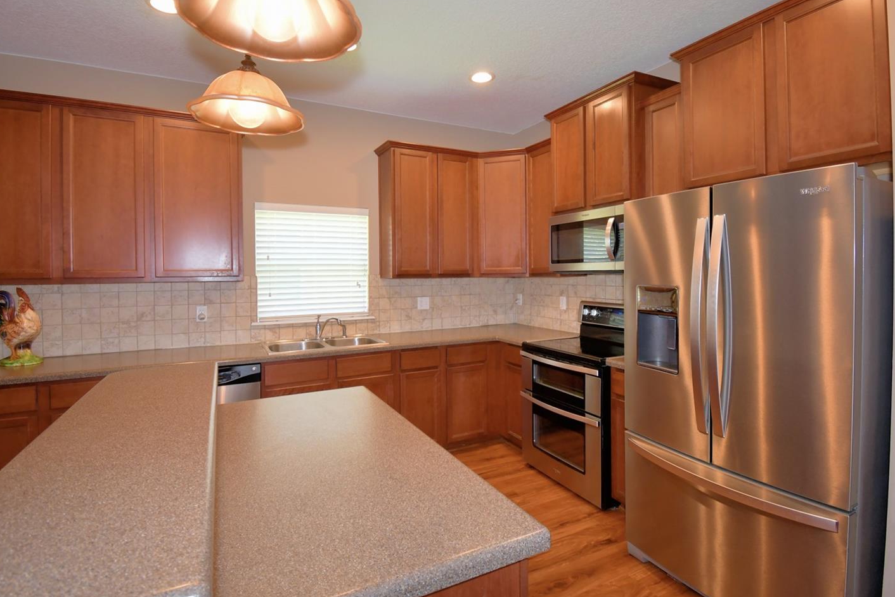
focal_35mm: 17
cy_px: 277
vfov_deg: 70.3
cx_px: 449
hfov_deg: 93.3
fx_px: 423
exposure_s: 1/30
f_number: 4.5
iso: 450
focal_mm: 10
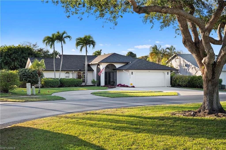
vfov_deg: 27.0
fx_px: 314
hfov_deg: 39.6
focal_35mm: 50
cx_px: 113
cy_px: 75
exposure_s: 1/1250
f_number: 7.1
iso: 2000
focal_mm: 50
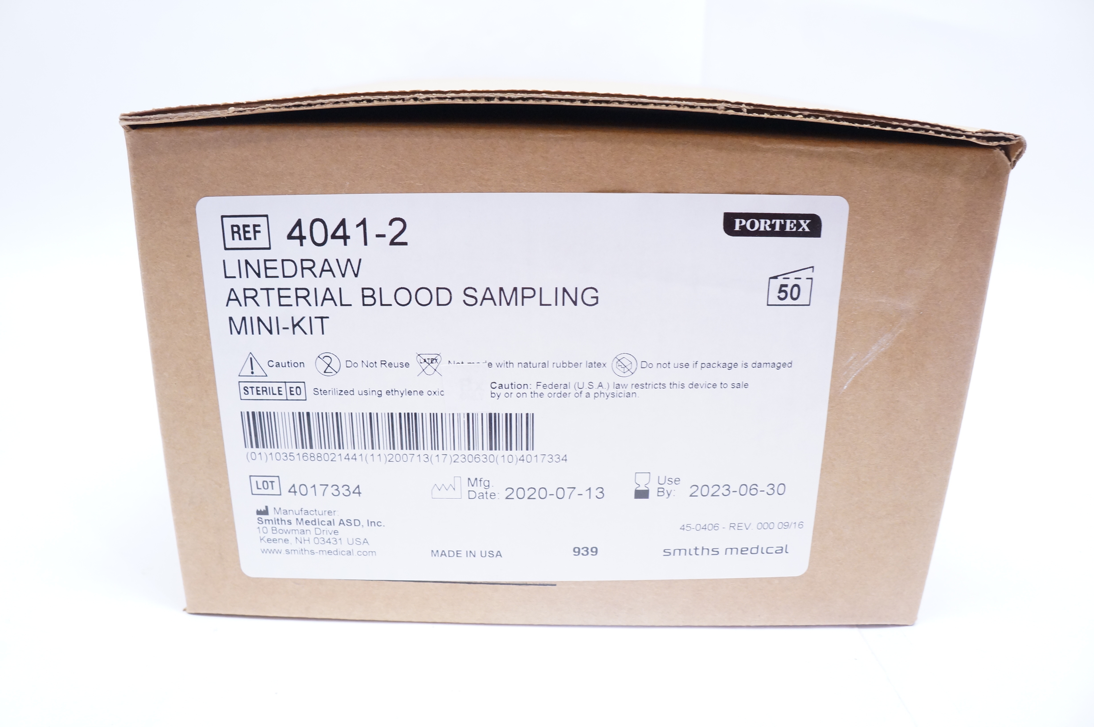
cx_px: 547
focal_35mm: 27
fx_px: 820
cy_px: 364
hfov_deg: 67.4
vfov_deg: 47.8
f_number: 8
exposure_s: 1/25
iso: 1600
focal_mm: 18
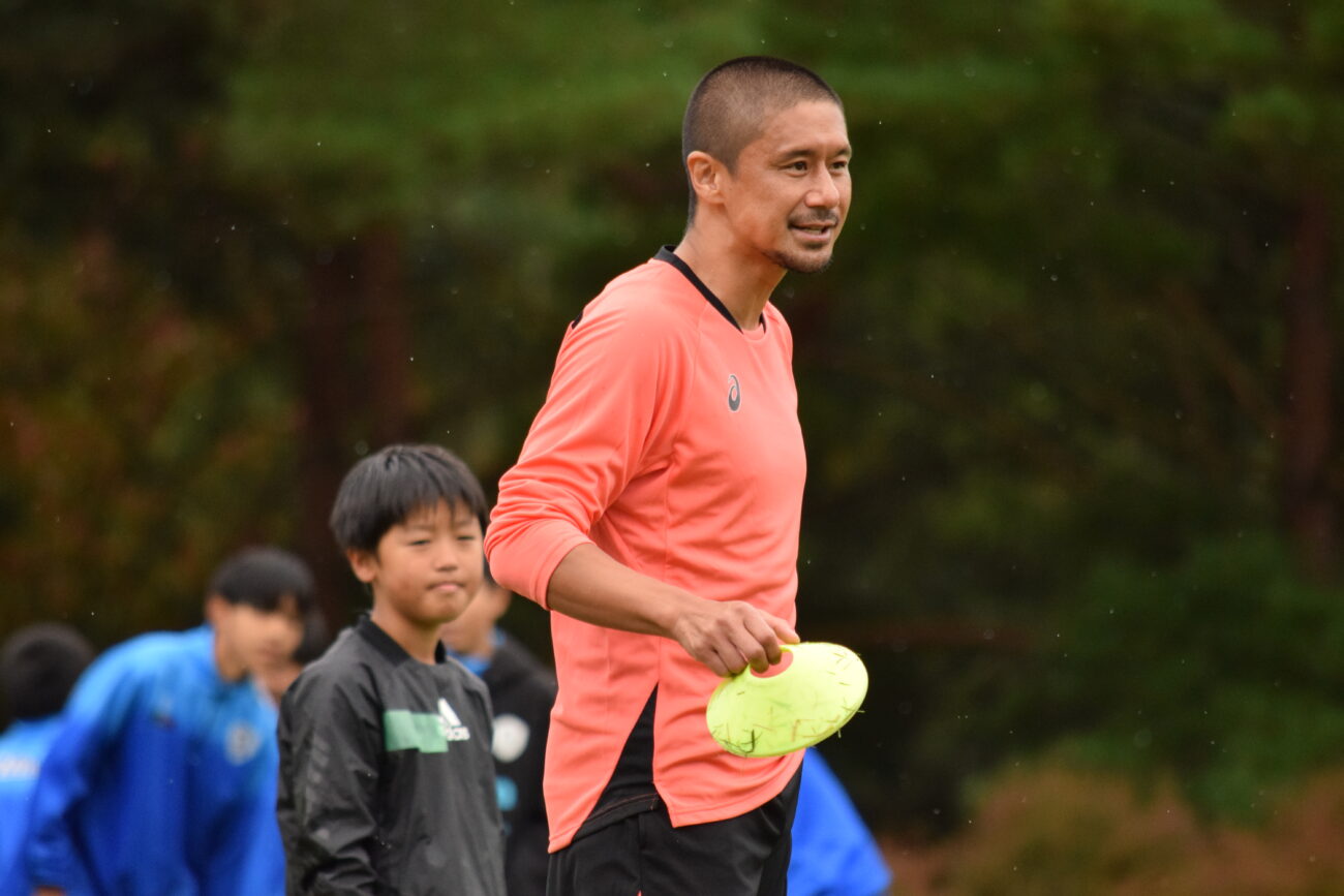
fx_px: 15681
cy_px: 448
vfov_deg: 3.3
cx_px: 672
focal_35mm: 420
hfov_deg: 4.9
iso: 1600
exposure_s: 1/2500
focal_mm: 280
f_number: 5.6
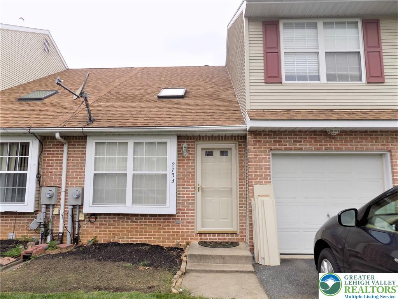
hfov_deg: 73.9
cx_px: 199
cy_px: 150
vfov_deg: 58.9
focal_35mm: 23
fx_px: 264
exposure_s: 1/500
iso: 80
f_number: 3.1
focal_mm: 4
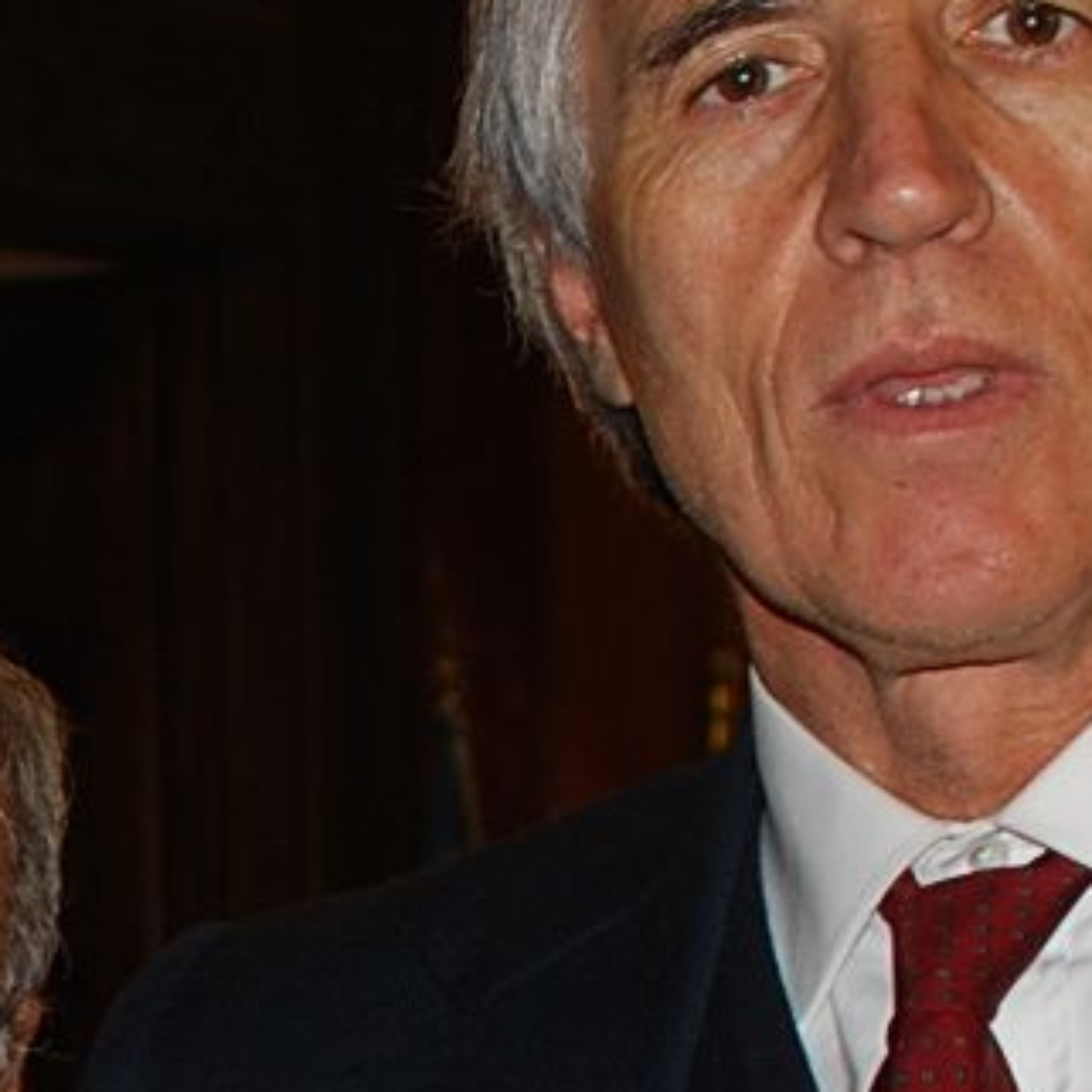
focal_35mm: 185
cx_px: -640
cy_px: 1306
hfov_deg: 9.2
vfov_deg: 9.3
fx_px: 6603
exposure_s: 1/60
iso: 200
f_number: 4
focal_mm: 24
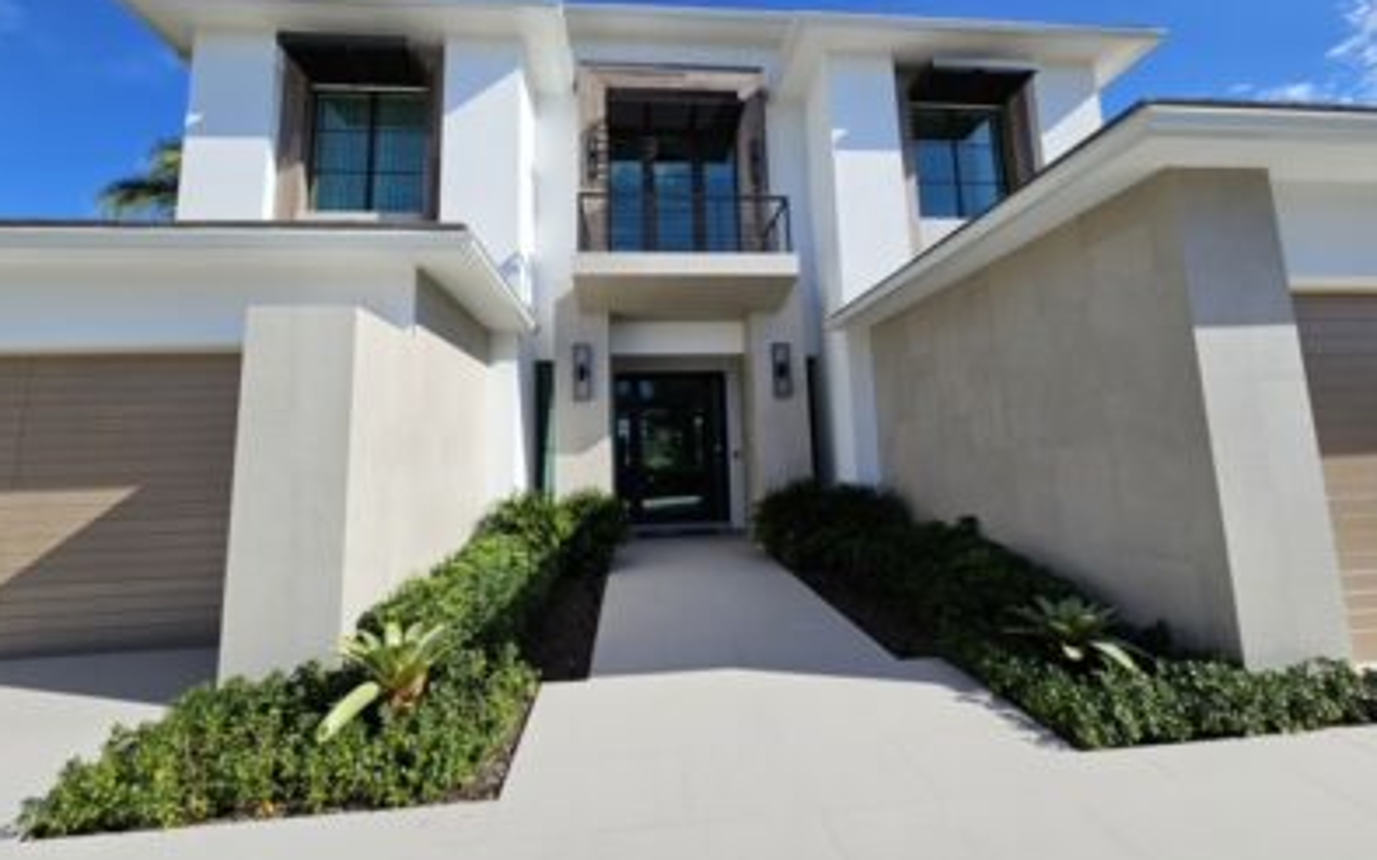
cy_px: 374
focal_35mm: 14
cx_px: 682
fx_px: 525
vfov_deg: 78.2
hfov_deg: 105.3
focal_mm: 2.2
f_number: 2.2
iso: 50
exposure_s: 1/2953
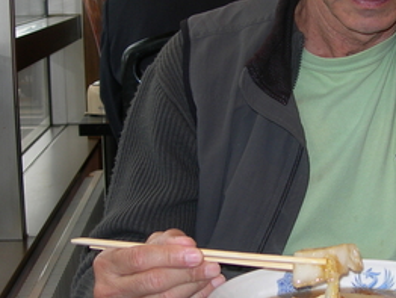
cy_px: 110
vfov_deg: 17.0
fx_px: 996
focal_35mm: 87
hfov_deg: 22.0
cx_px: 345
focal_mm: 7.8
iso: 50
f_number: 2.8
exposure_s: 1/60.1
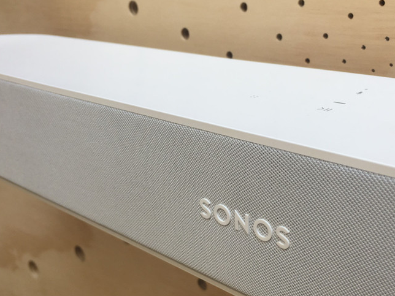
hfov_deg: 41.9
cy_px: 181
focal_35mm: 45
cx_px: 234
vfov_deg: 32.1
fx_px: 513
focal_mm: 4.15
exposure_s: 1/120
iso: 25
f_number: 2.2
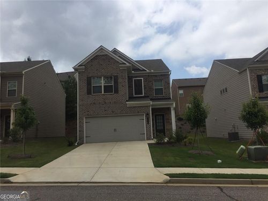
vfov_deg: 48.2
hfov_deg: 61.7
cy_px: 100
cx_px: 134
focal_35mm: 29
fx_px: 225
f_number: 2.2
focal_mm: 4.15
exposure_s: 1/3597
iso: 32
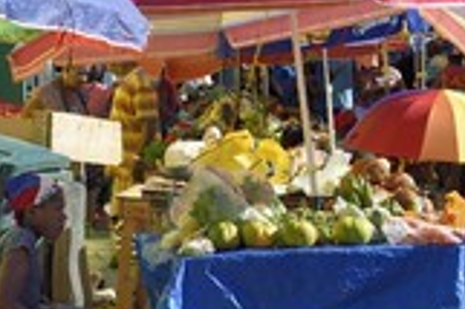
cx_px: 436
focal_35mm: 170
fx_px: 2194
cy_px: 142
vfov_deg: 8.1
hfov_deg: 12.0
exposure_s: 1/250
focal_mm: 65
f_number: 13
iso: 200
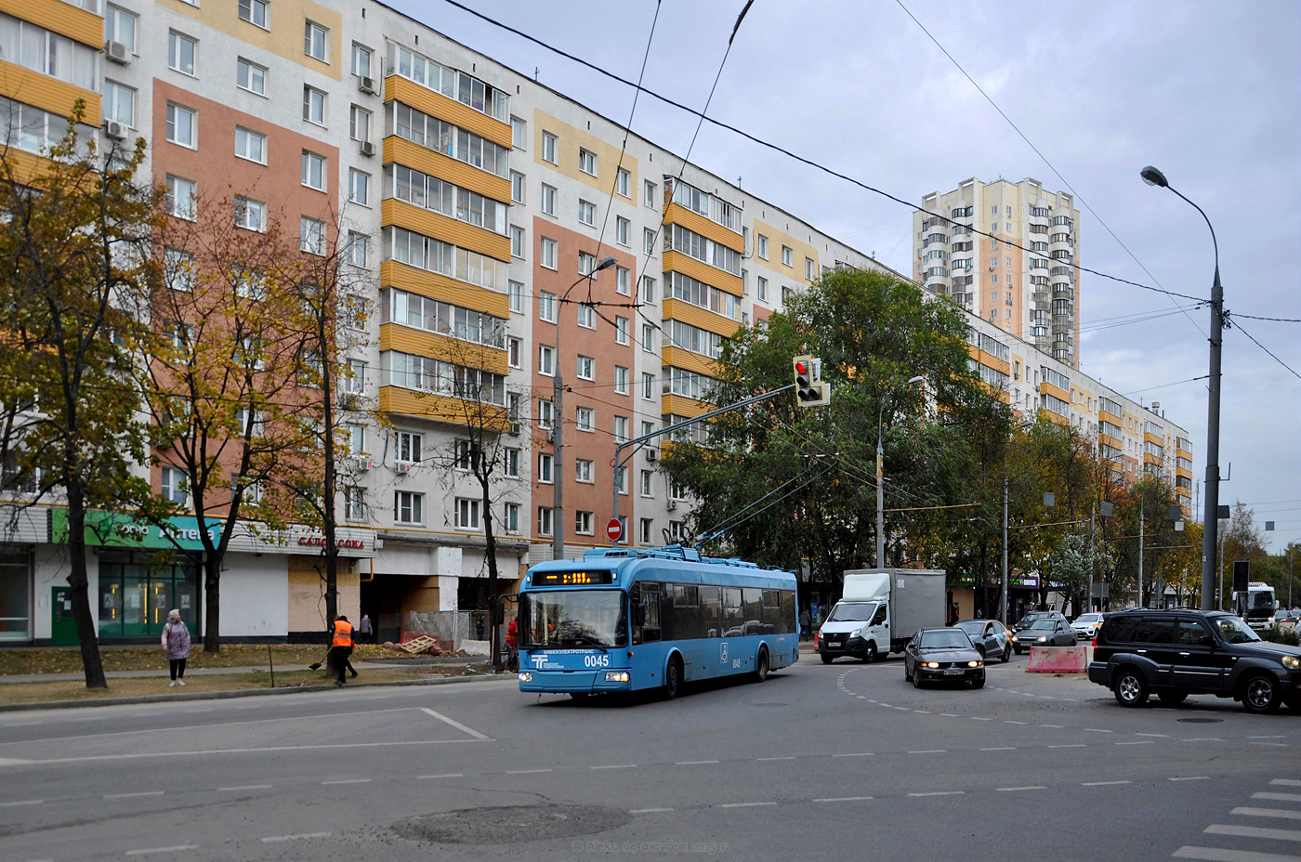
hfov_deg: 59.6
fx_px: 1136
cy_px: 431
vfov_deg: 41.6
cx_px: 650
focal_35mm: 32
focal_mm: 21
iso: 200
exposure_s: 1/250
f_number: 5.6
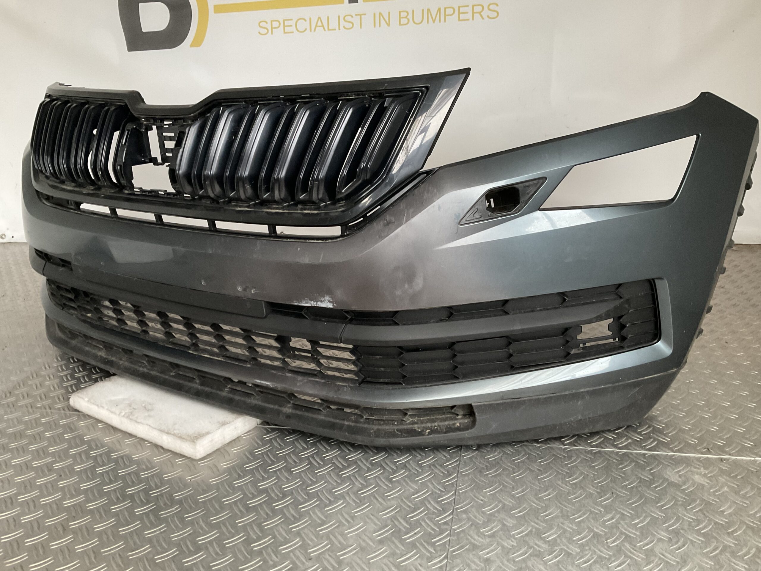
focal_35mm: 29
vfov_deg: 48.2
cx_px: 380
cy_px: 286
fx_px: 638
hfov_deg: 61.7
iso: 250
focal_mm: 3
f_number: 1.8
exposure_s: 1/50
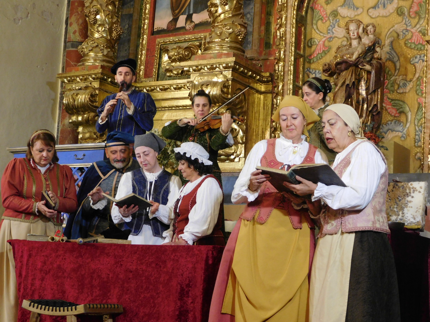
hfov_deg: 29.4
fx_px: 820
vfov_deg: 22.3
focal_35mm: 66
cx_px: 215
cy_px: 161
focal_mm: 11.7
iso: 400
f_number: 4.2
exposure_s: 1/25
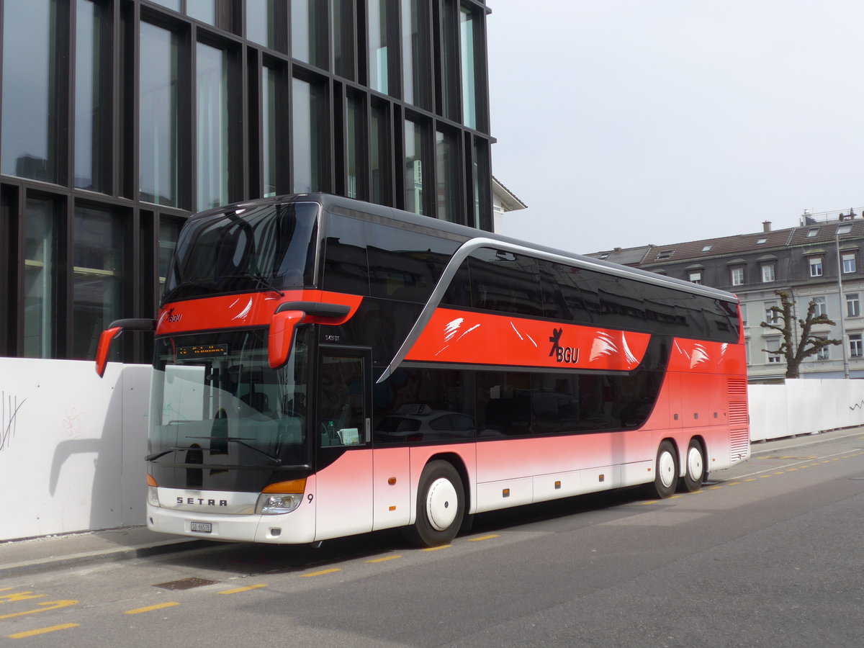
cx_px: 432
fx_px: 973
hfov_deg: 47.9
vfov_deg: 36.8
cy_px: 324
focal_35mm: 39
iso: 80
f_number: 2.6
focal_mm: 8.4
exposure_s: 1/1600
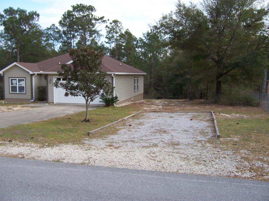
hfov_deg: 55.4
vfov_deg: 42.9
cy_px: 100
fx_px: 256
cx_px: 134
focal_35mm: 33
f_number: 4
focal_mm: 5.5
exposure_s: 1/350
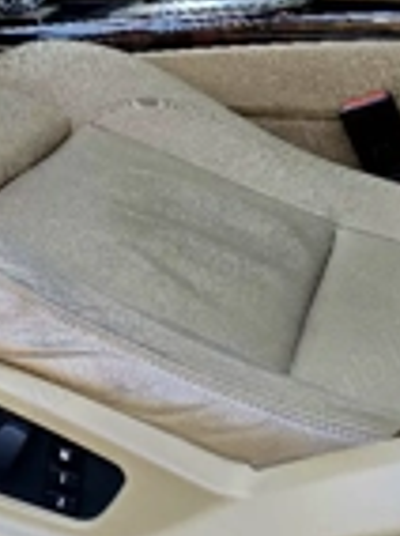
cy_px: 91
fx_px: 1004
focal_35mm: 65
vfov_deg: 29.1
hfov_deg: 20.8
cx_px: -98
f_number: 1.7
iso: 125
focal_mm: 6.3
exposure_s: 1/182
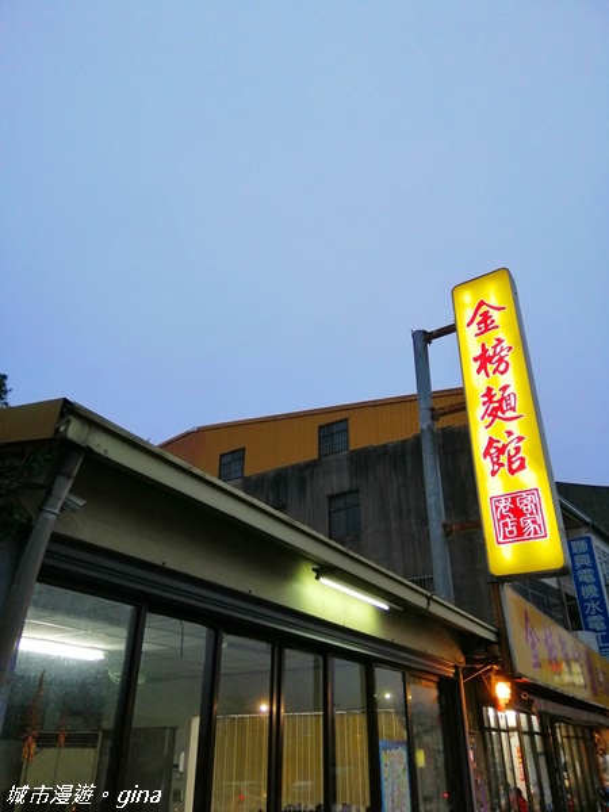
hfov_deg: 53.1
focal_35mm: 26
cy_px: 406
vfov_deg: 67.3
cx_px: 304
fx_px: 610
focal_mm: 3.81
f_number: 2.2
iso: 160
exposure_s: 1/40
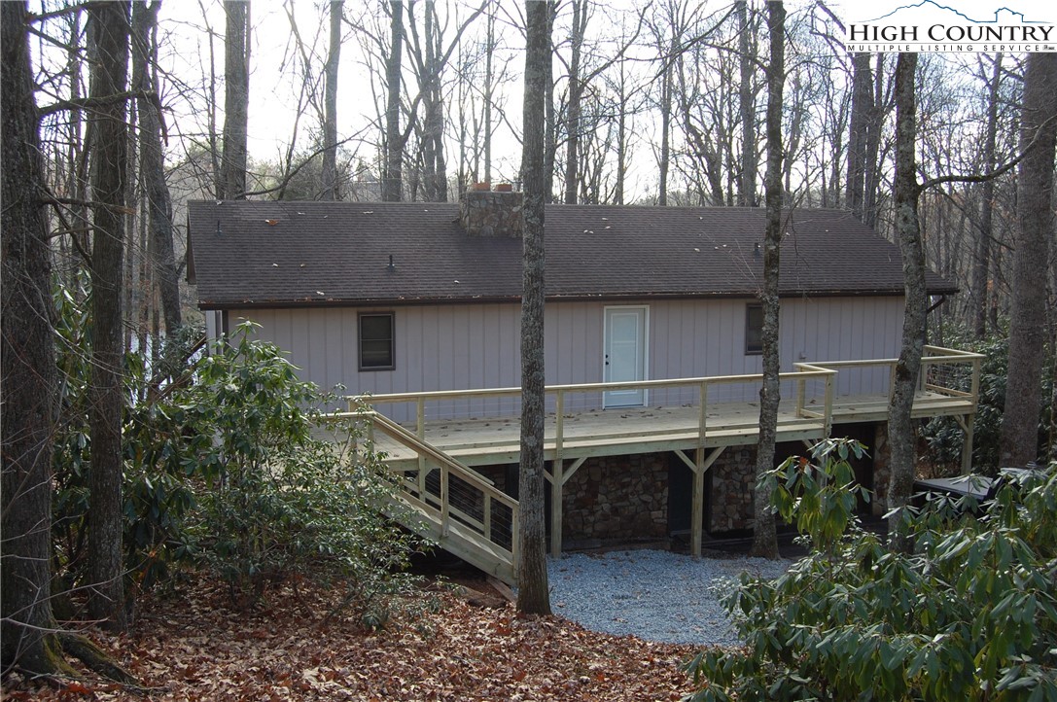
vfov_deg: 38.3
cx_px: 528
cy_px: 351
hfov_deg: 55.2
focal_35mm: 34
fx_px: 1012
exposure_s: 1/125
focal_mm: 23
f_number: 5.6
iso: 280
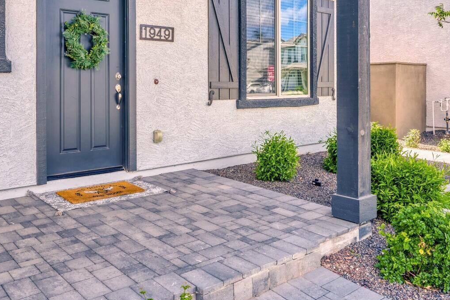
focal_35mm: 31
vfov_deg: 41.4
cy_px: 86
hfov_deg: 60.0
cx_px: 194
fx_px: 387
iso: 400
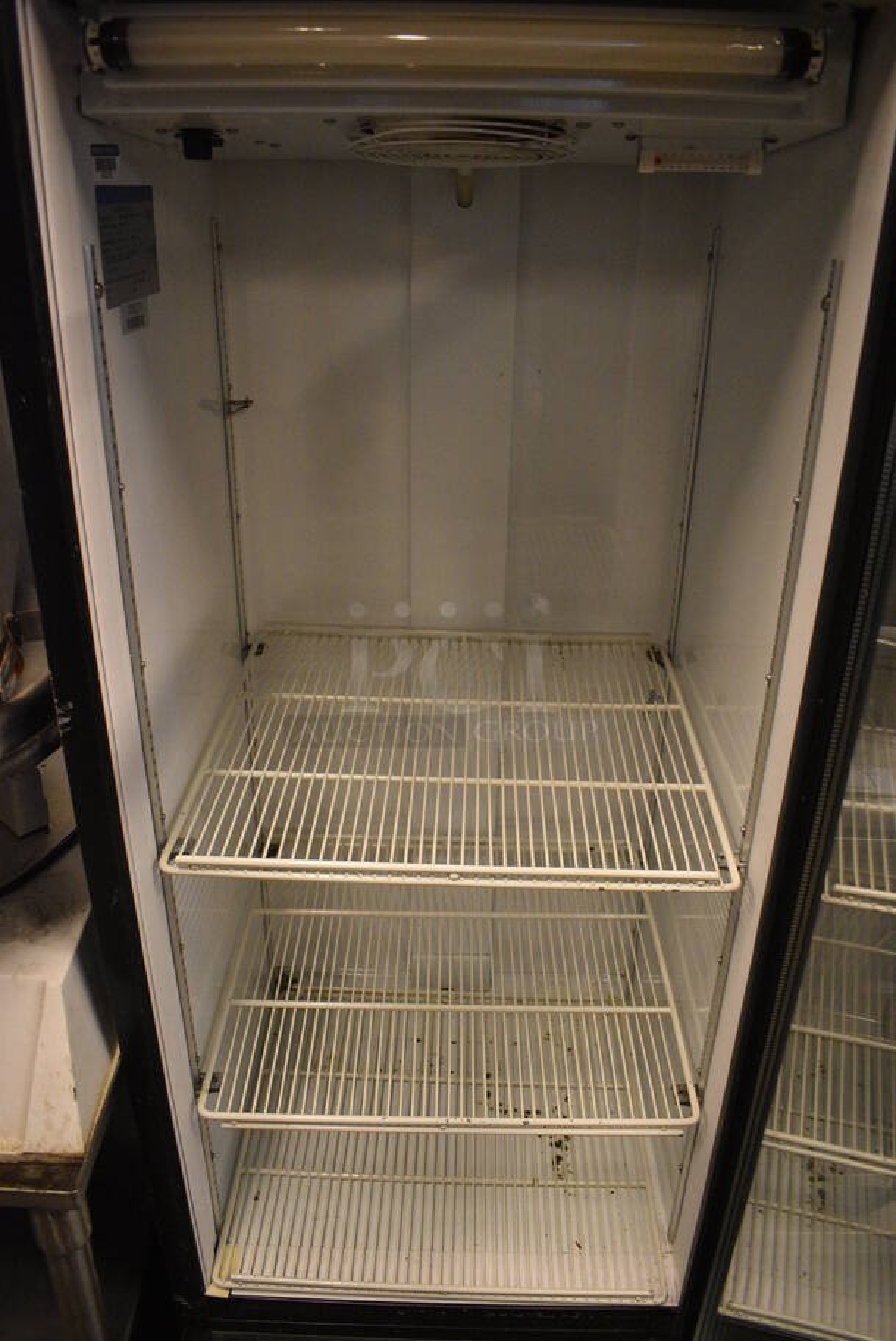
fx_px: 1006
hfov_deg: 48.0
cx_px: 448
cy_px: 670
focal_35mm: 27
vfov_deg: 67.3
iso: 2800
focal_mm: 18
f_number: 3.5
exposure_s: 1/125
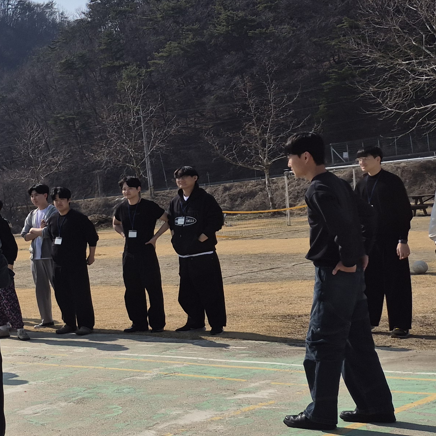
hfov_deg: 21.5
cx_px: -208
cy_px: 219
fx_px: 969
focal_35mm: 68
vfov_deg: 25.4
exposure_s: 1/4576
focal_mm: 5.4
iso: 25
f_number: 1.8
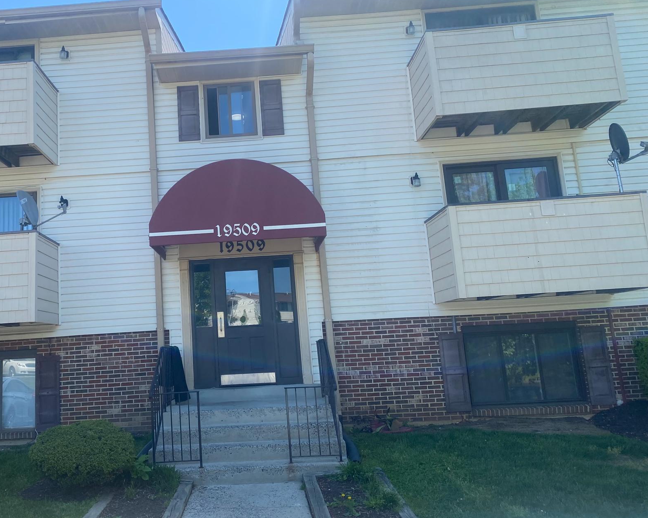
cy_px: 251
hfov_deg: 53.4
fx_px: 633
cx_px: 228
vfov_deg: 44.5
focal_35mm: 33
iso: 32
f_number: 1.8
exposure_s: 1/1063
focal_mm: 4.25
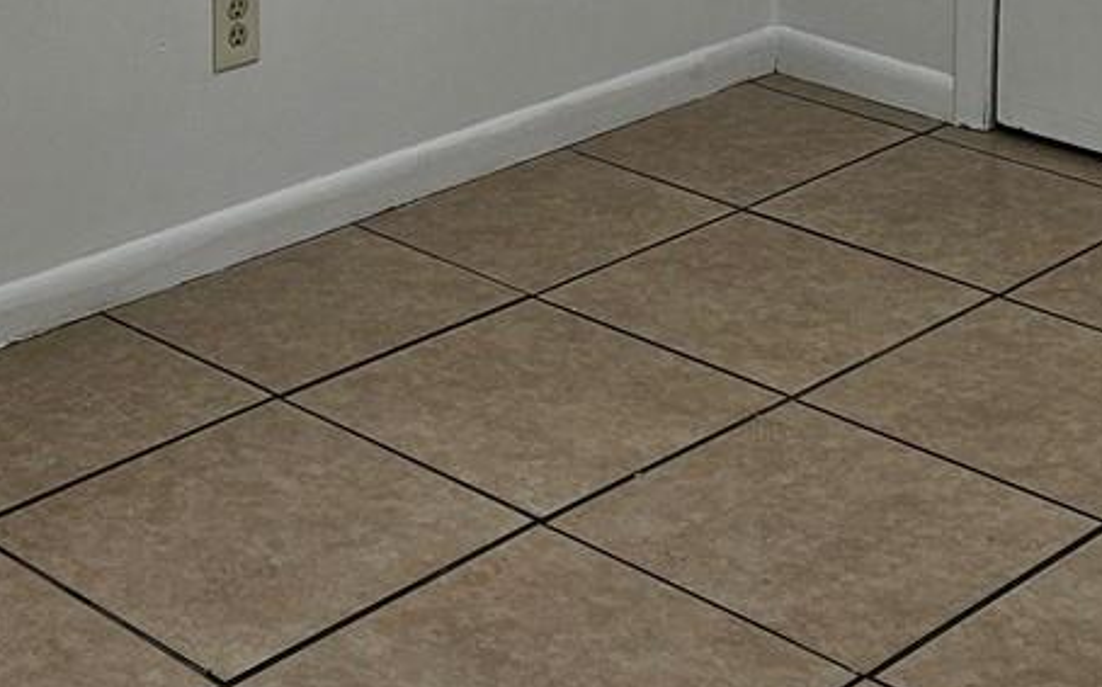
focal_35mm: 86
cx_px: 534
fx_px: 2581
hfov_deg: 24.1
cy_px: -354
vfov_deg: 14.2
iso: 80
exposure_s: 1/120
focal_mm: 6.3
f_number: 1.7
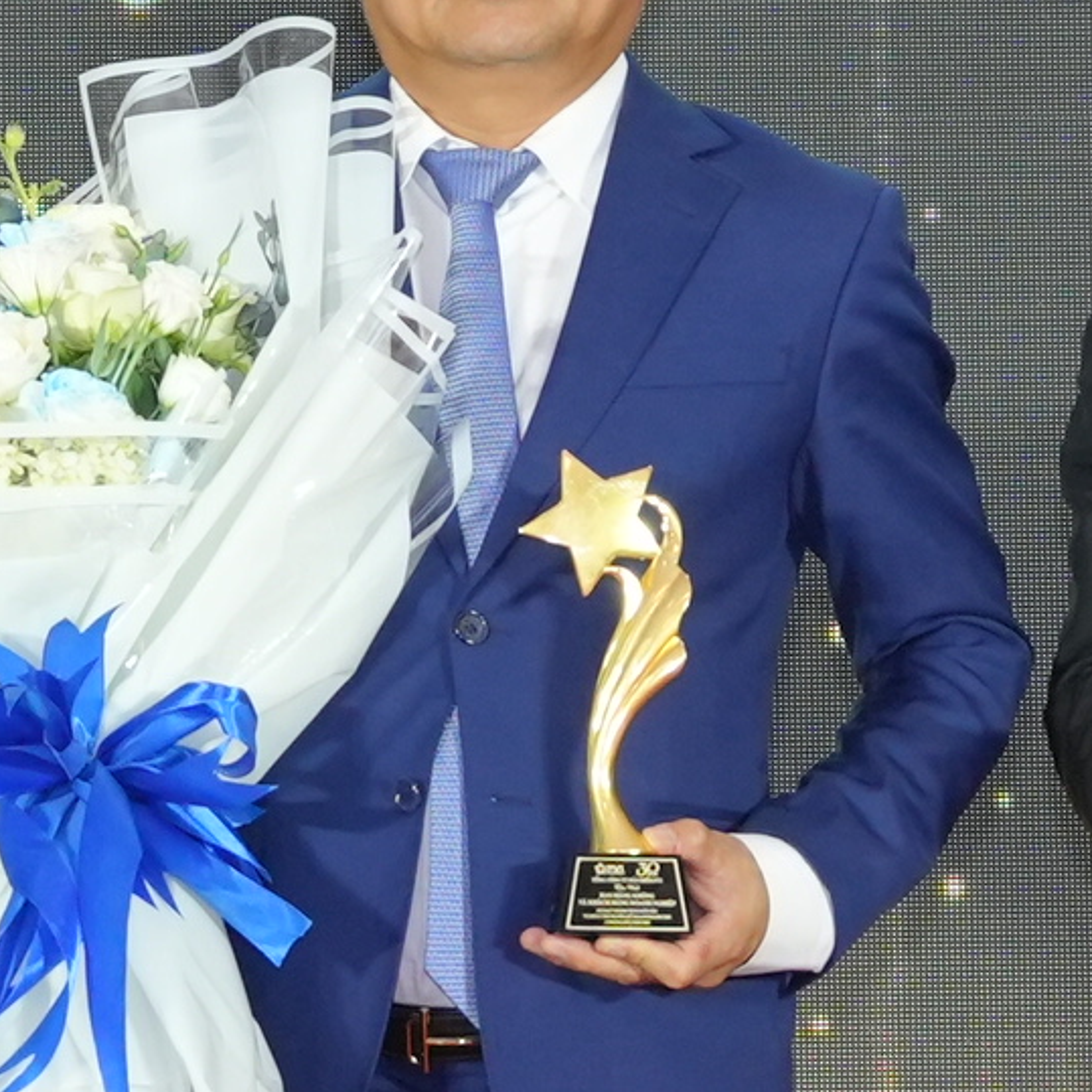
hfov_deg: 5.7
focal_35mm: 305
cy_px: -235
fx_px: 10886
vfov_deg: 5.7
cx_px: 344
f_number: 3.2
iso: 1250
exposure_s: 1/250
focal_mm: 42
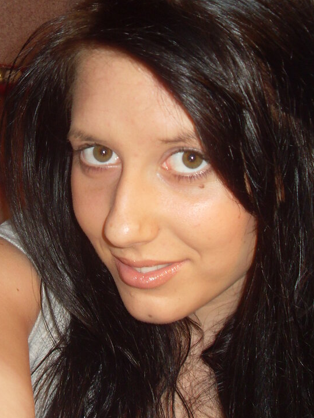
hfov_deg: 24.8
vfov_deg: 32.9
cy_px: 129
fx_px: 701
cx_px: 59
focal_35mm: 58
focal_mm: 6.3
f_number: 2.8
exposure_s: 1/45
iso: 100
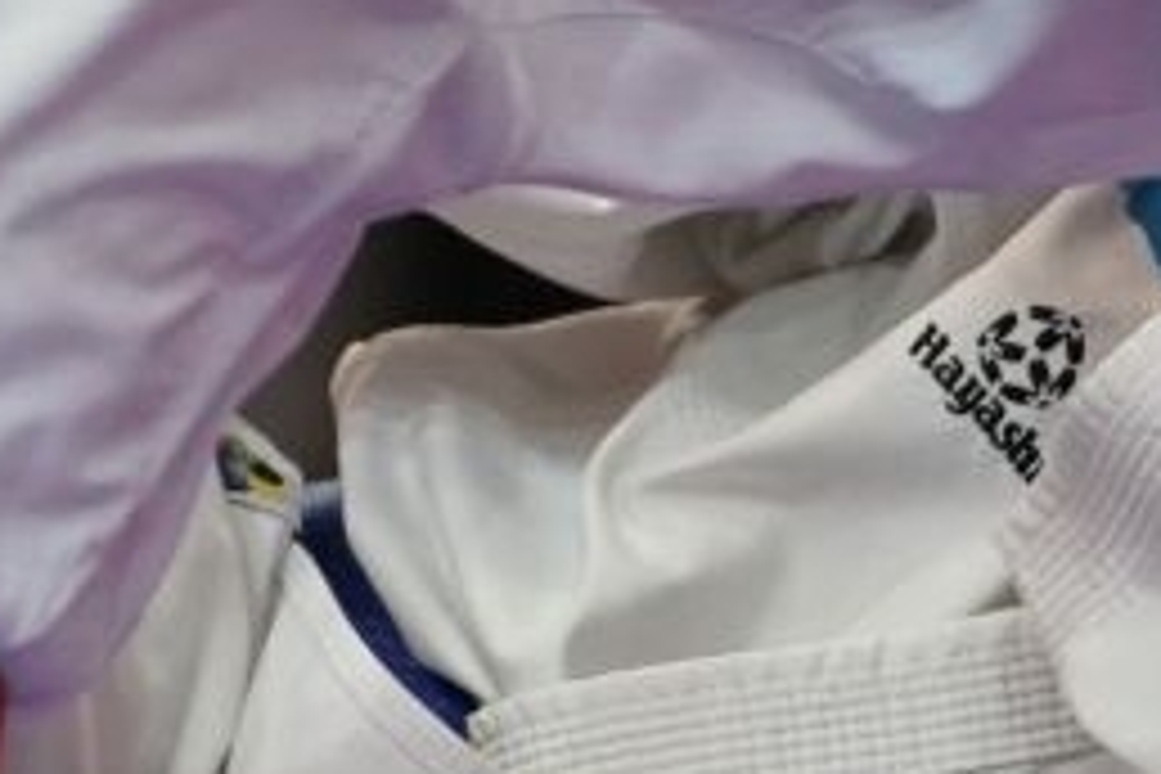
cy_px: 369
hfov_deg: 1.5
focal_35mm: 1398
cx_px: 122
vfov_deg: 1.0
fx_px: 45082
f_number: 2.8
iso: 2500
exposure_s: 1/1000
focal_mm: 200
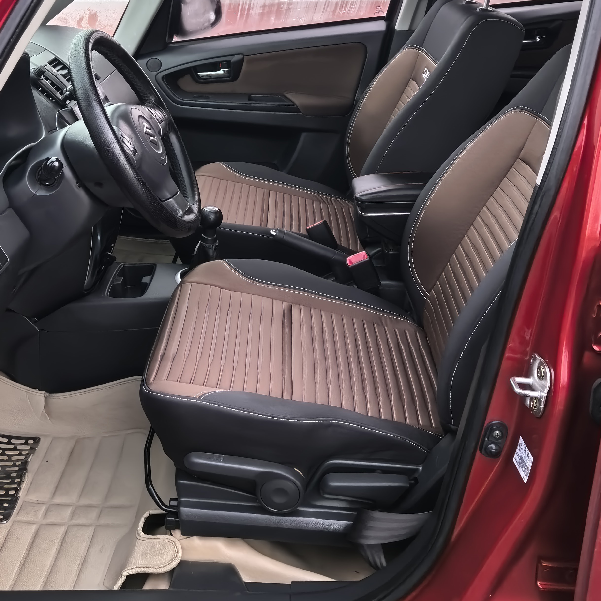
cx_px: 248
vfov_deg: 40.9
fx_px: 786
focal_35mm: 40
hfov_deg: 41.7
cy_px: 168
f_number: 1.8
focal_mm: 5.35
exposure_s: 1/2119
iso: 50
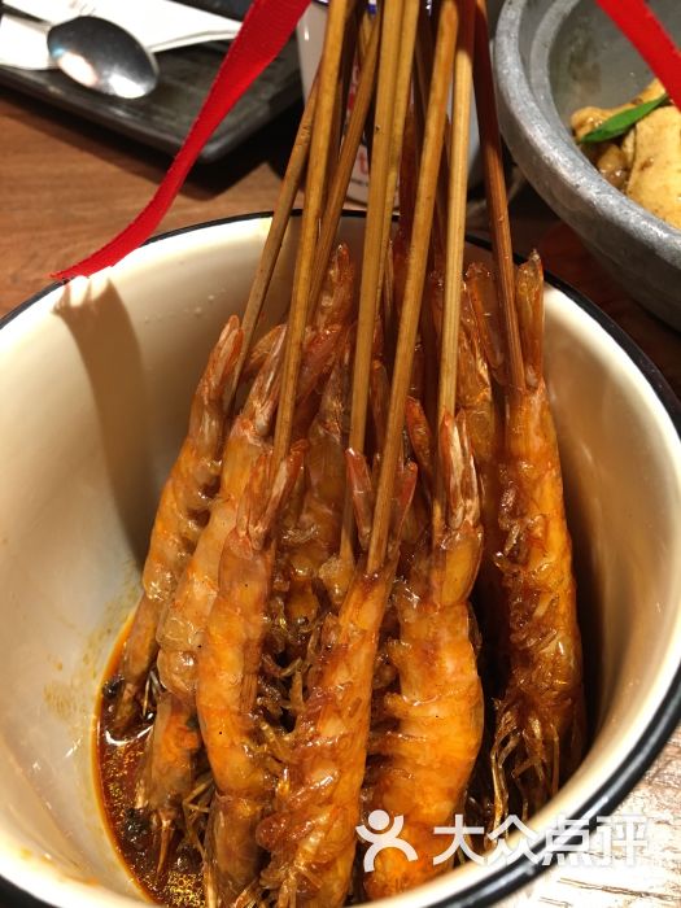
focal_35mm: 29
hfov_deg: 48.2
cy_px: 454
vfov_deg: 61.7
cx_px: 340
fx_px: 761
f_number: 2.2
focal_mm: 4.15
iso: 160
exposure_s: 1/33
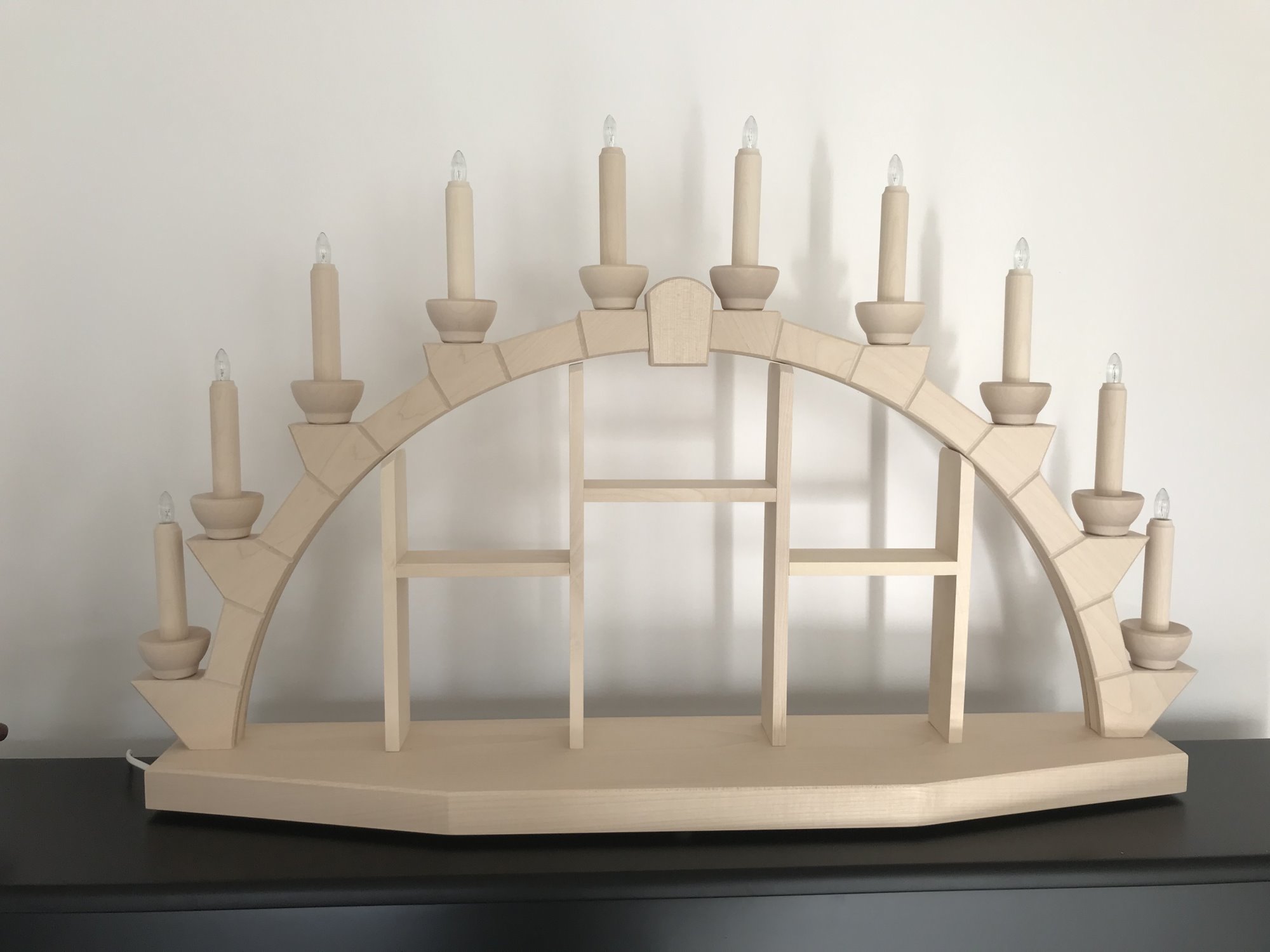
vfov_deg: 49.7
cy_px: 476
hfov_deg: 63.4
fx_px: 1027
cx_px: 635
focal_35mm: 28
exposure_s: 1/125
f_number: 1.8
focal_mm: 3.99
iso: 20
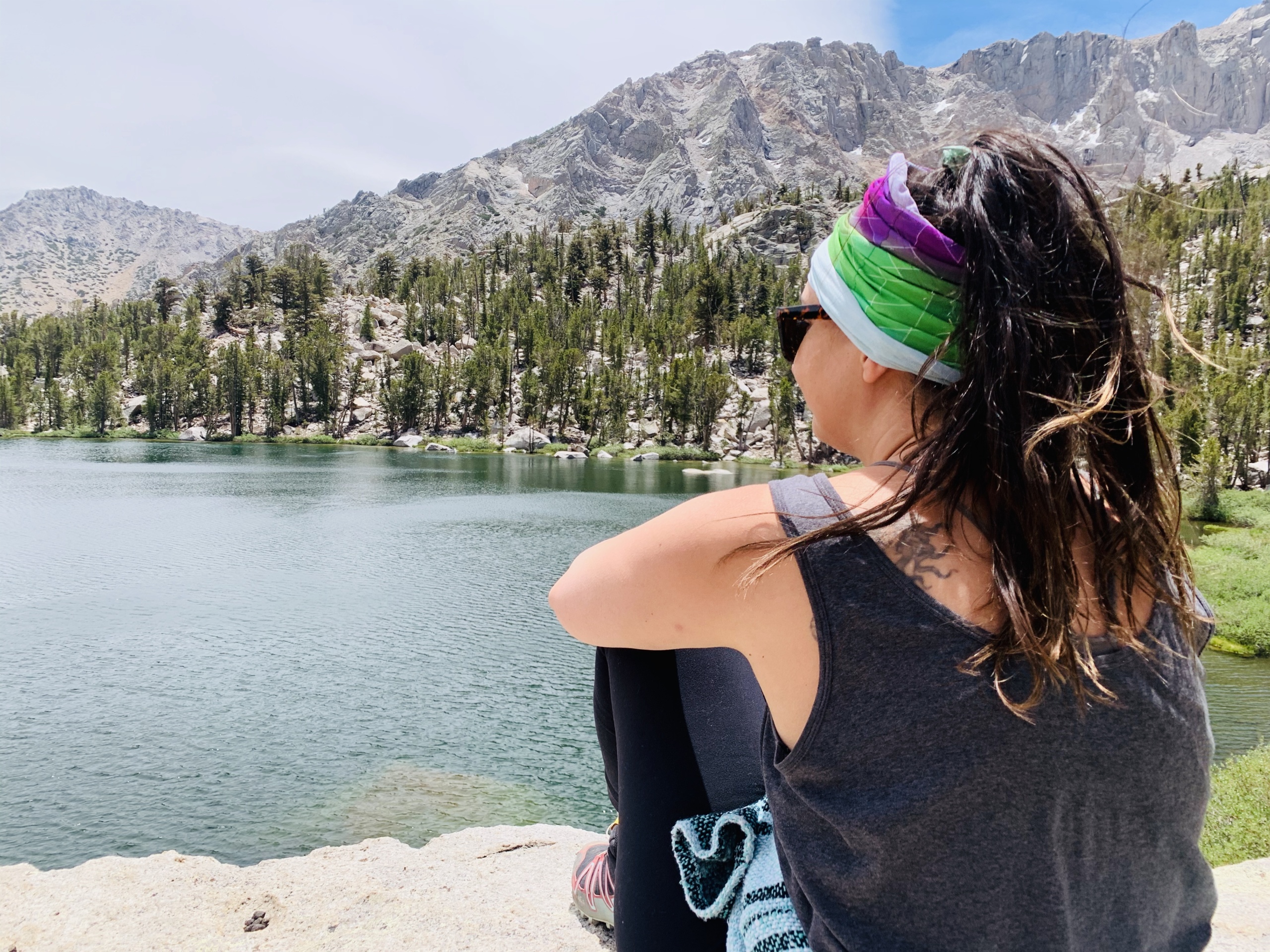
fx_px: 954
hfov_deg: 67.3
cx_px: 635
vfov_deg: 53.1
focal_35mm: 26
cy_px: 476
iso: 25
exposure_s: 1/1513
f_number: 1.8
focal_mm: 4.25
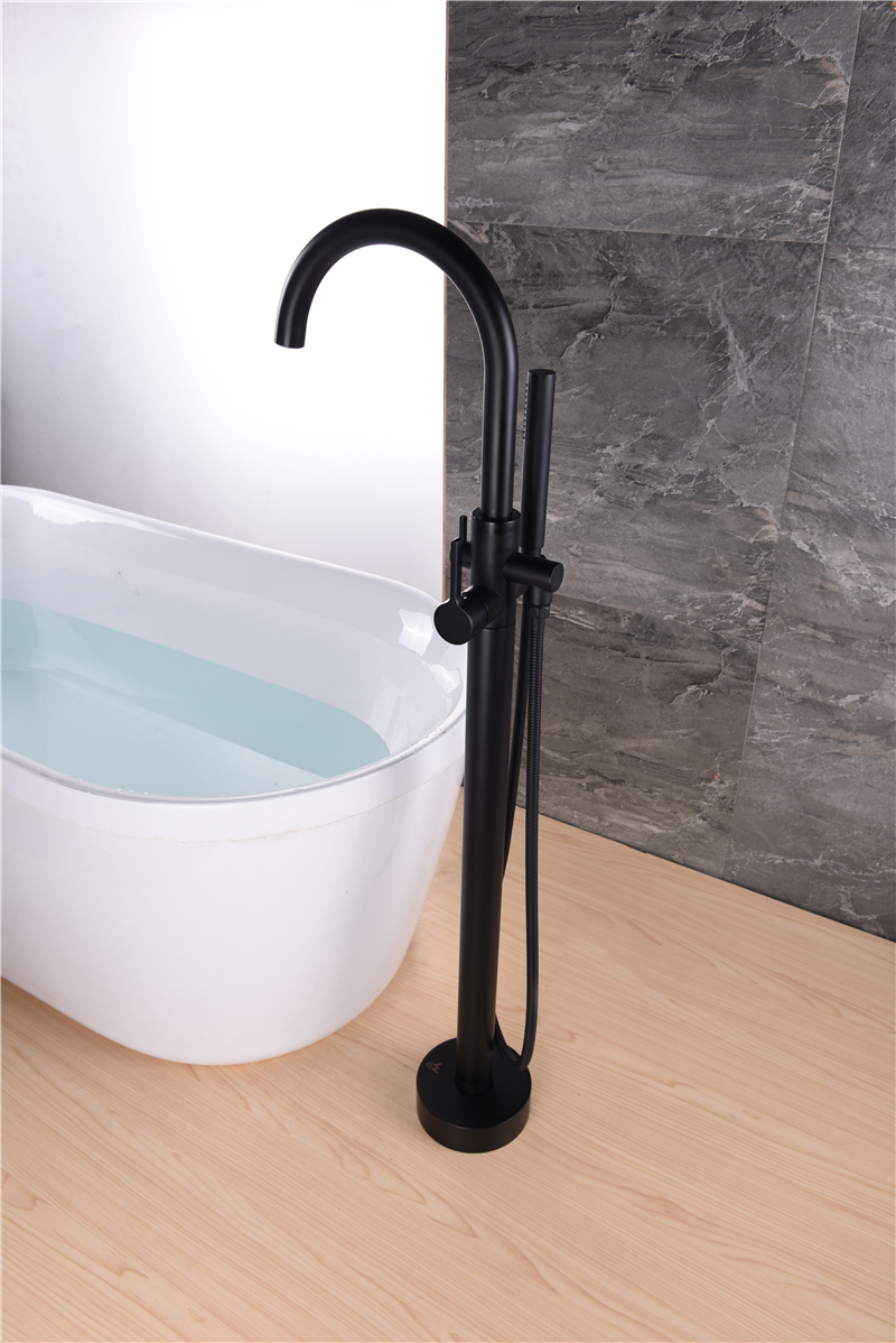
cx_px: 448
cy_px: 672
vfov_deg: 63.6
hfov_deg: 45.0
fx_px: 1081
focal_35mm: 29
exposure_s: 1/160
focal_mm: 29
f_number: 9
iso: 64
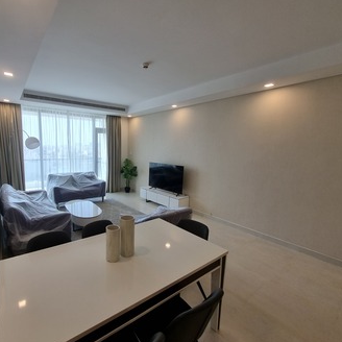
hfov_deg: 86.2
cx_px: 134
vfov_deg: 87.4
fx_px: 179
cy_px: 175
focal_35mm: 16
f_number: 2.2
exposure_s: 1/107
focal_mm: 1.74
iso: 50
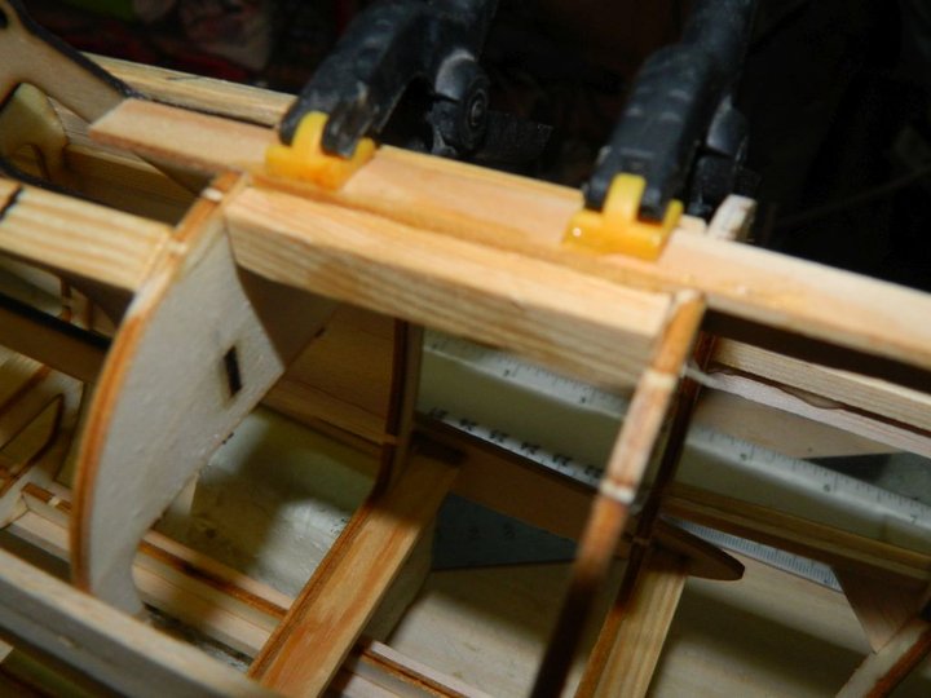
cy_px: 349
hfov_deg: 52.6
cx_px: 466
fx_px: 941
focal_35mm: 35
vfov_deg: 40.7
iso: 200
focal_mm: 6.2
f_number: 9.4
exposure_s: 1/40
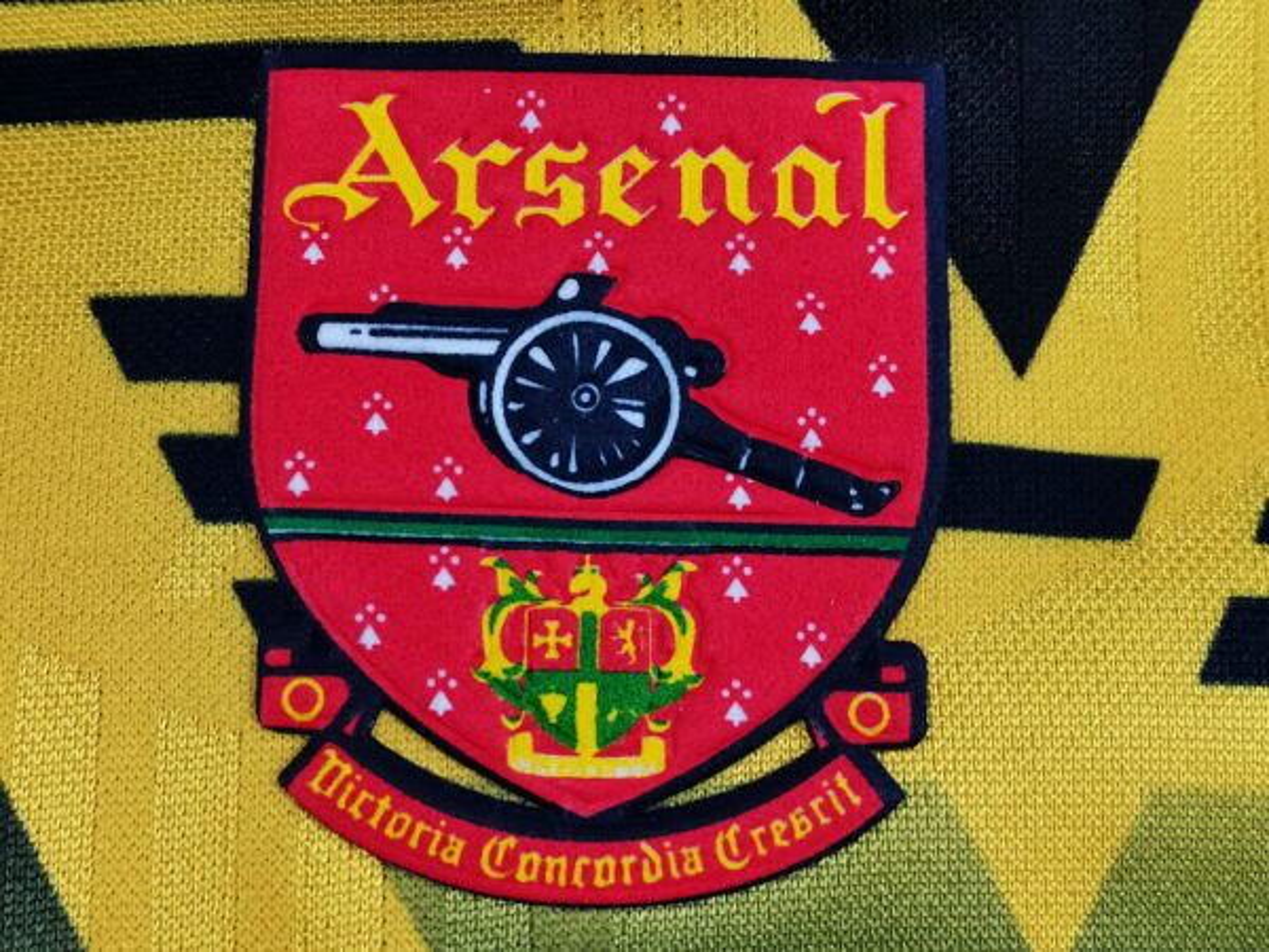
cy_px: 476
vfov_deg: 21.9
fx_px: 2456
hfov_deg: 29.0
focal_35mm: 67
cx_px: 634
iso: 160
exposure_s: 1/100
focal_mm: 5.58
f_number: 1.8
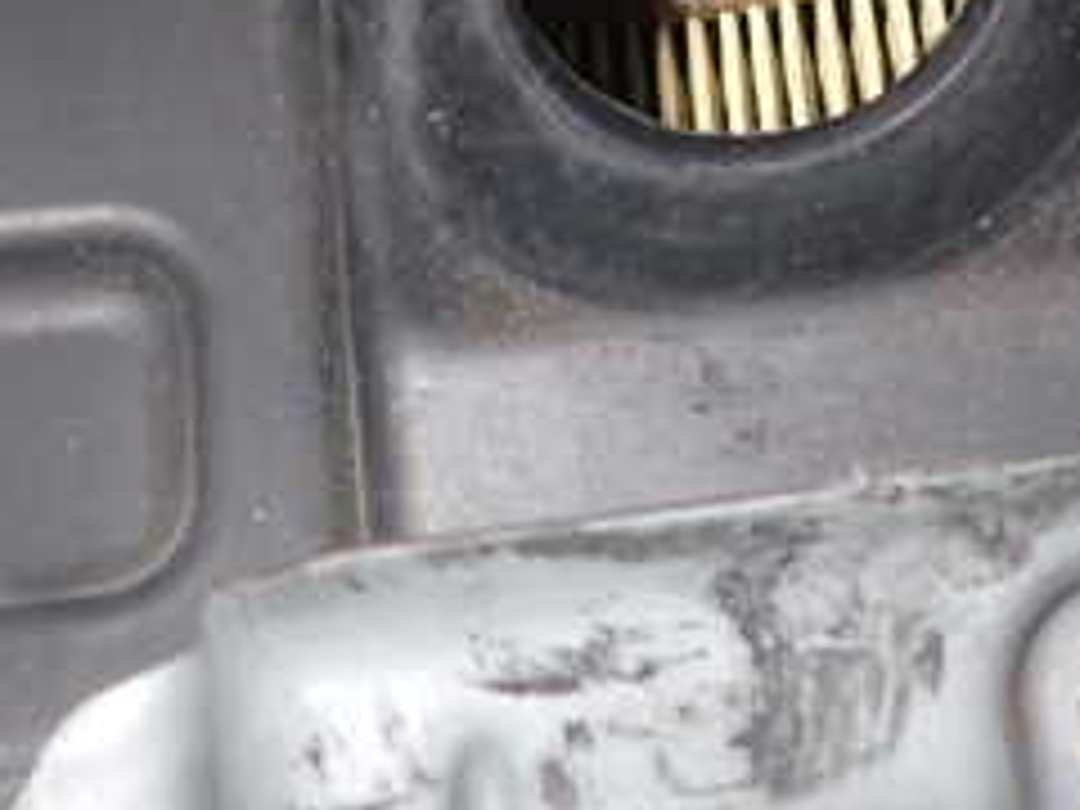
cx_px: 842
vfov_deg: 19.0
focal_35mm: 75
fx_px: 2340
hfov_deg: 25.6
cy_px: -45
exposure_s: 1/30
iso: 200
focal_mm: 5.4
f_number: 6.3
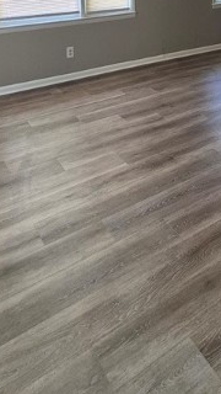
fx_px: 354
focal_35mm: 34
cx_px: 189
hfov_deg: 33.2
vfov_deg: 48.3
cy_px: 4
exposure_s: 1/60
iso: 64
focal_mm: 1.74
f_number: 2.2
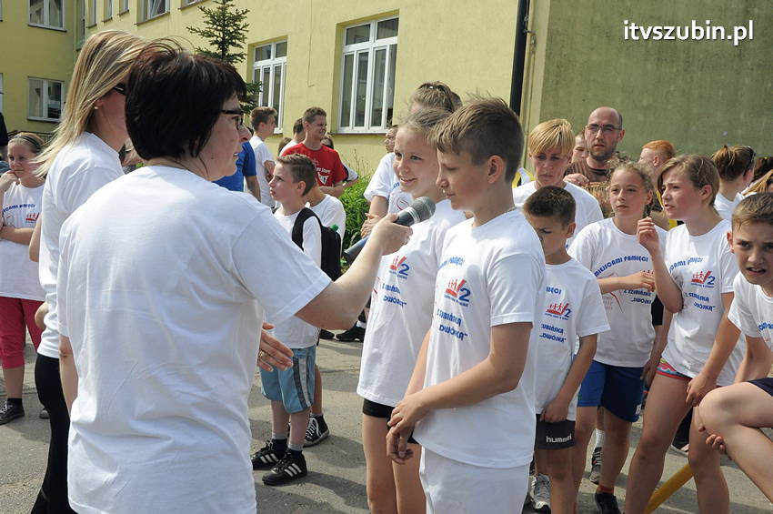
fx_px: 837
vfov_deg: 34.1
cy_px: 257
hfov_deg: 49.6
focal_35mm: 39
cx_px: 386
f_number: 11
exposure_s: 1/500
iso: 800
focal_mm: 26
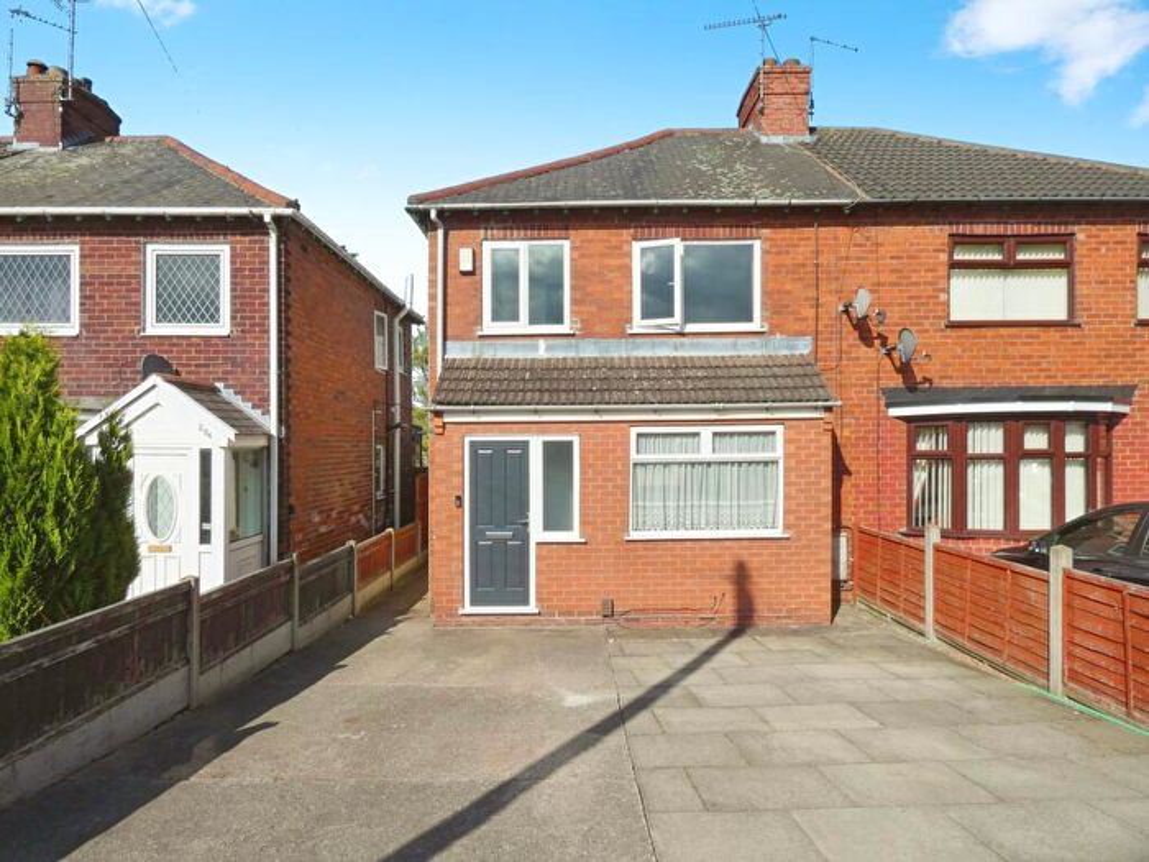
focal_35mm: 20
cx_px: 574
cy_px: 431
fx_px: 664
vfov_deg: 66.0
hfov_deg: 81.7
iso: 80
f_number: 4.5
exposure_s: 1/800
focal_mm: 3.6
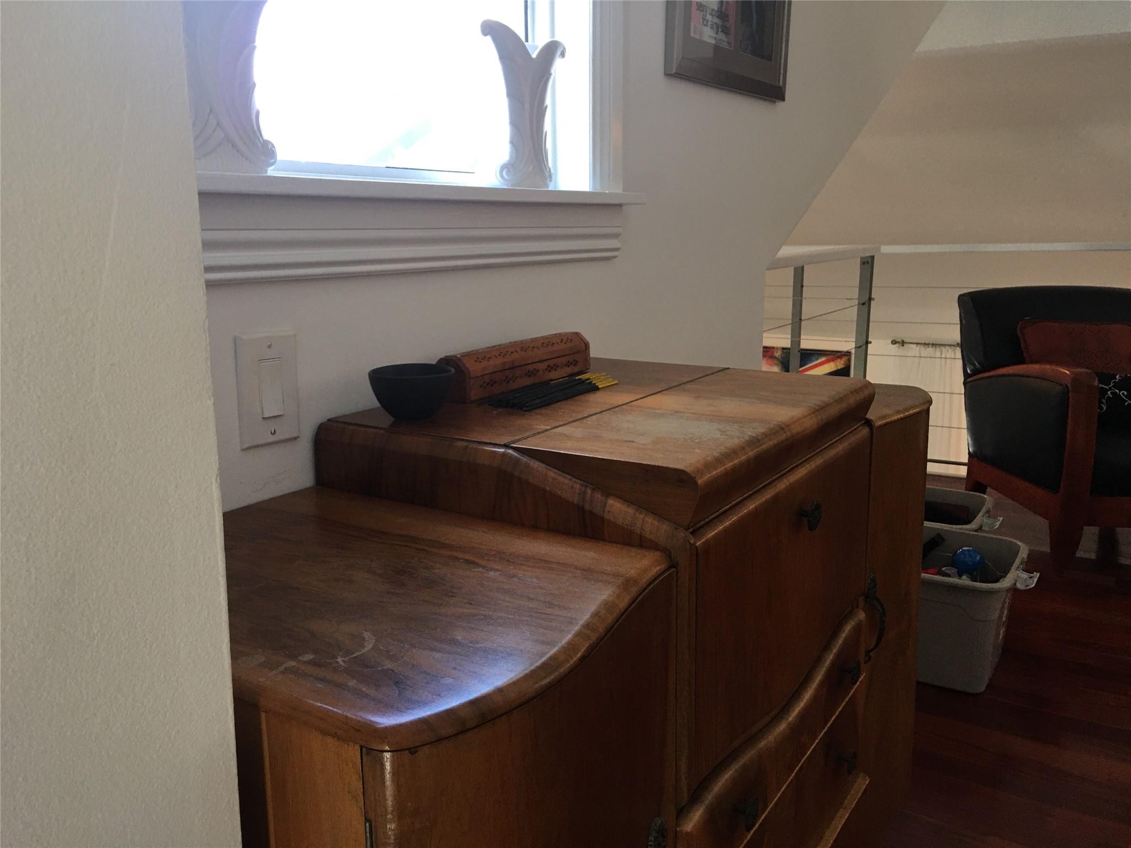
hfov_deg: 61.7
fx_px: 948
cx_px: 566
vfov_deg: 48.2
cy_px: 424
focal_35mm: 29
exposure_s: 1/30
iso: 40
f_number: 2.2
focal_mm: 4.15
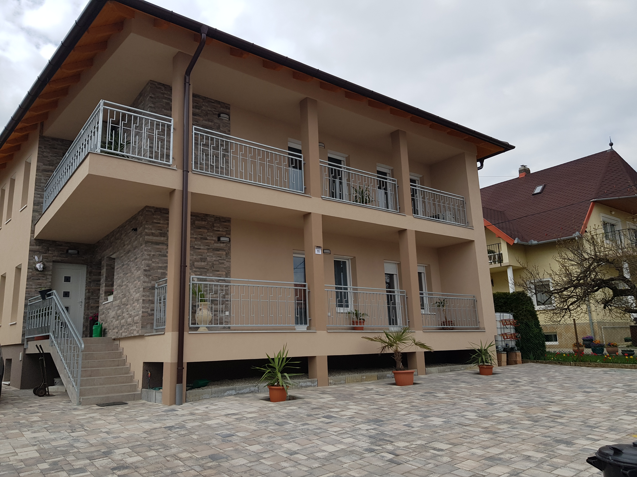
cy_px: 238
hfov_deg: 67.3
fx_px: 478
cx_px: 318
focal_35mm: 26
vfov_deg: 53.1
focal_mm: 4.2
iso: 40
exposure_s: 1/2256
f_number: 1.7
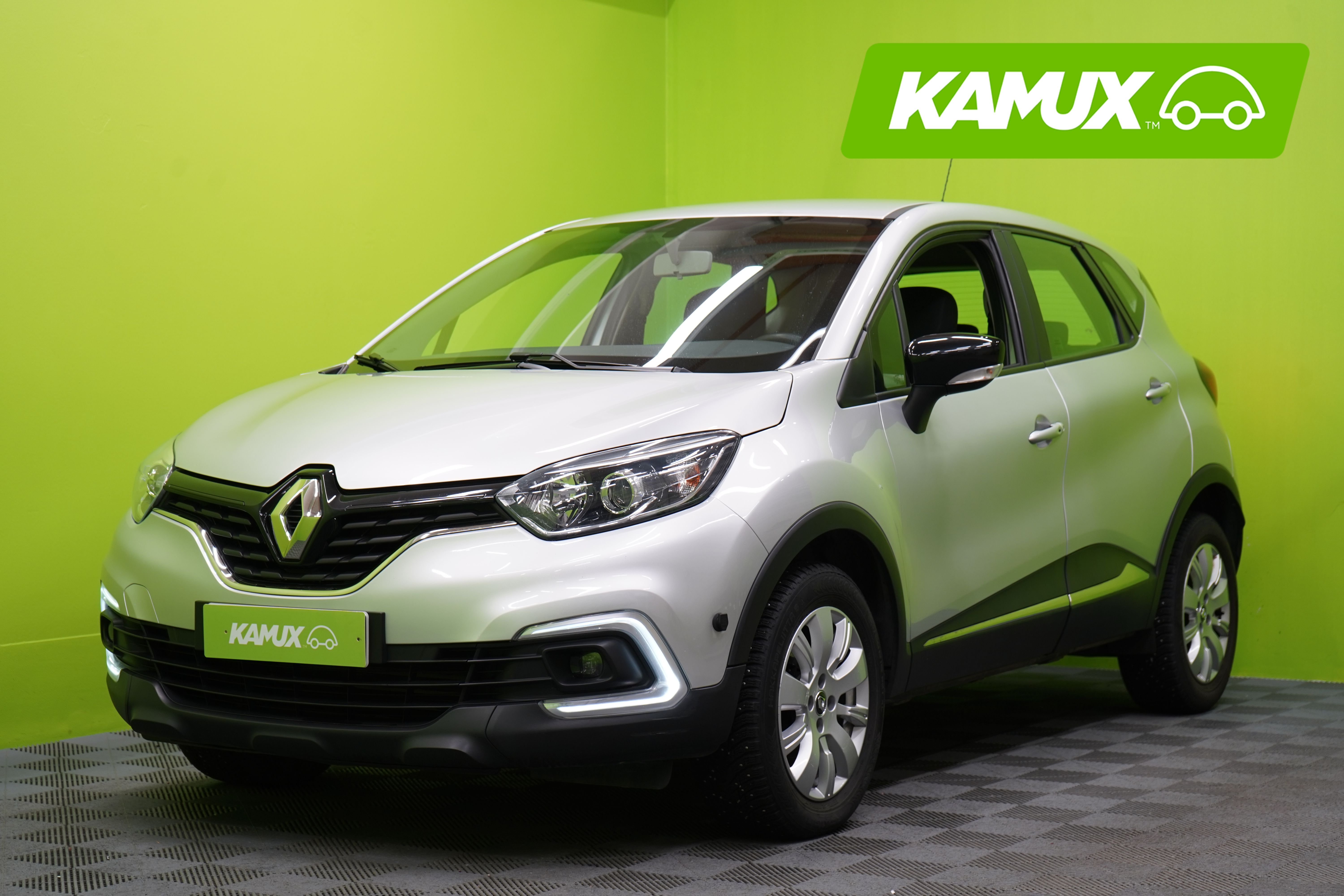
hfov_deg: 30.5
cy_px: 448
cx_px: 672
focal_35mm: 66
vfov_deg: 20.6
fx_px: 2464
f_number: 5.6
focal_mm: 66
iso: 400
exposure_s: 1/30
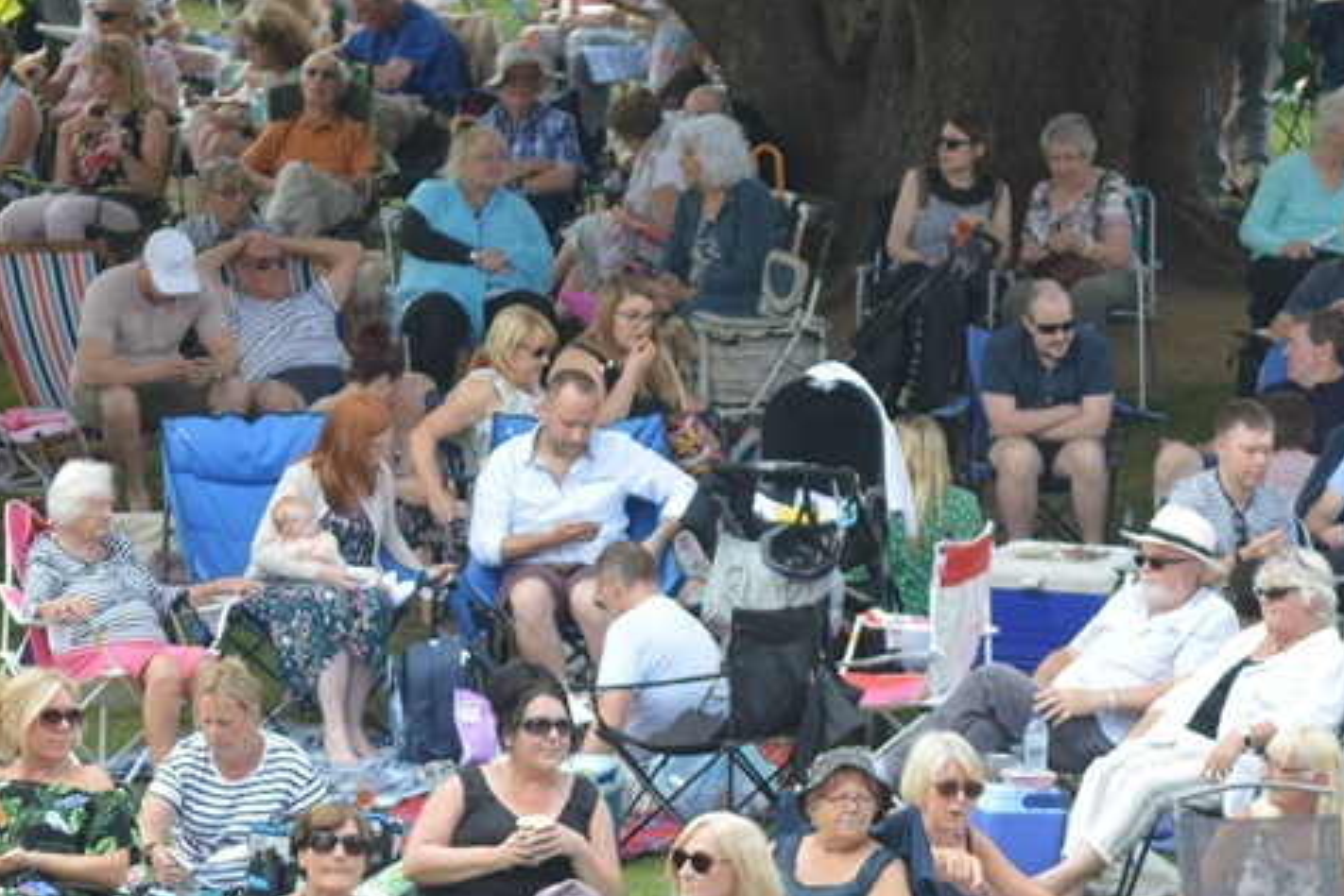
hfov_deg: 4.4
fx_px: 17688
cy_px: 359
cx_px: 766
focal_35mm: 474
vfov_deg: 2.9
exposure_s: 1/500
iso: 400
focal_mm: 195
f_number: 4.8
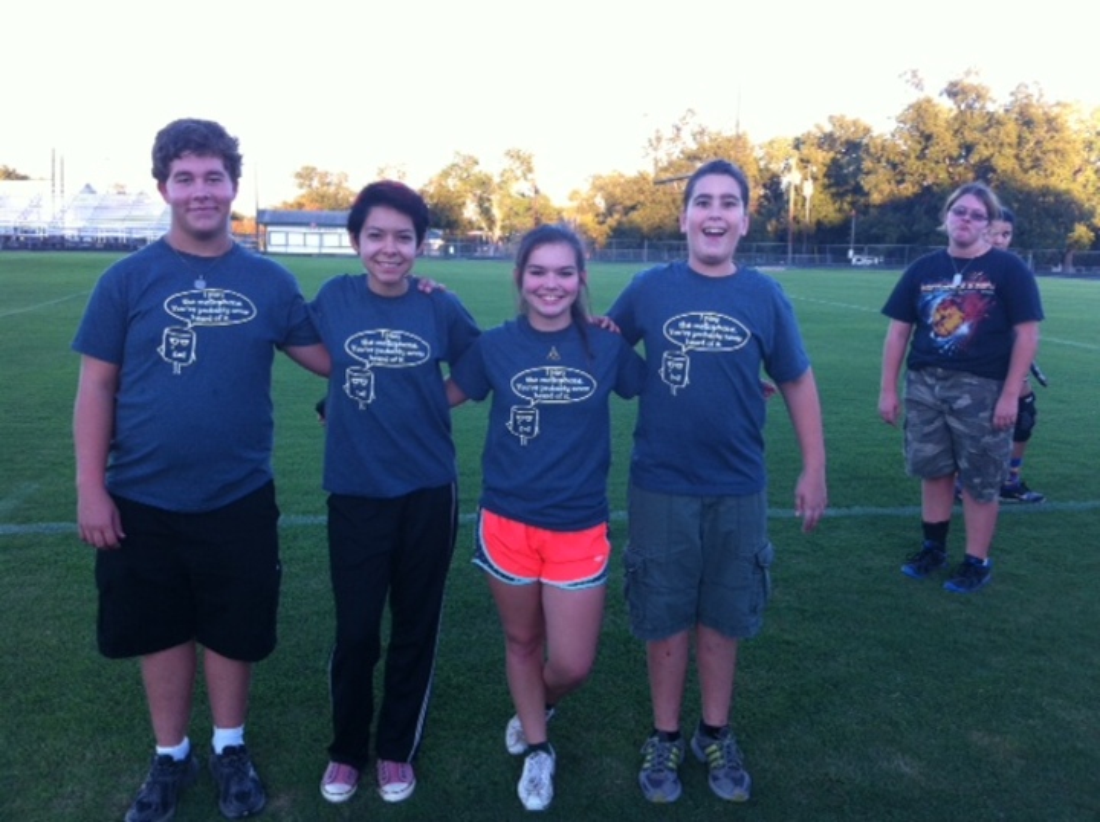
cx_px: 550
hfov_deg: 52.7
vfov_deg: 40.6
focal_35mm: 35
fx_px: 1111
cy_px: 411
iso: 80
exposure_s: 1/60
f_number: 2.8
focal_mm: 3.85
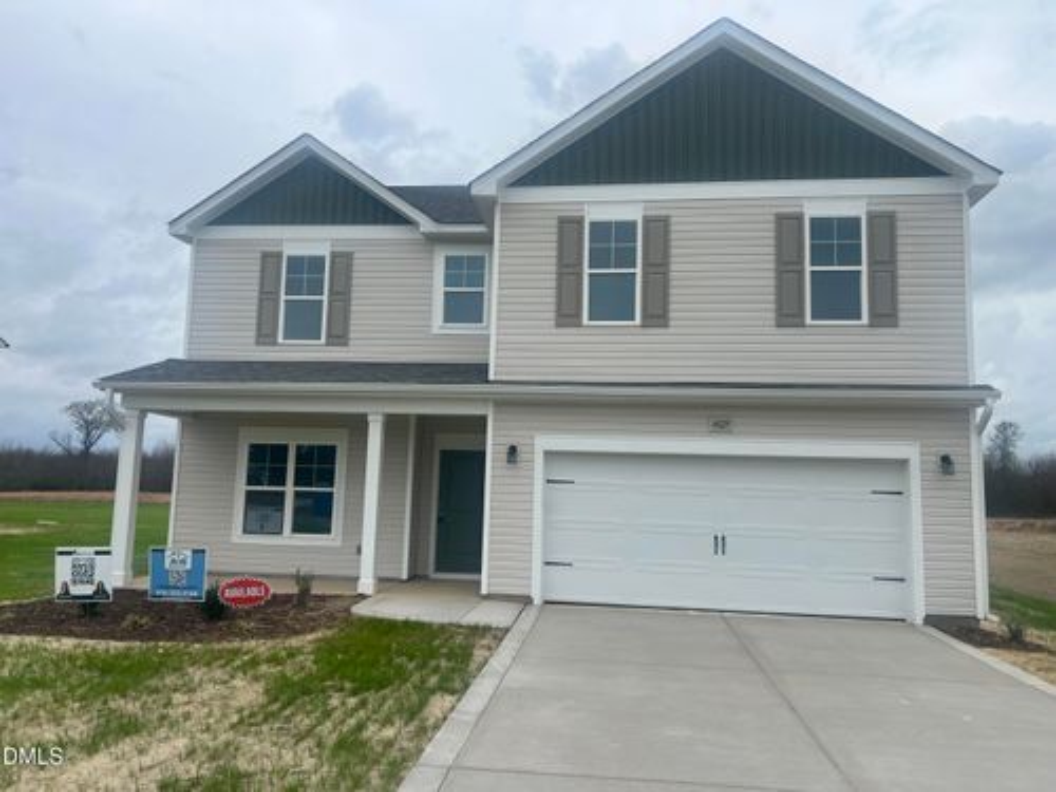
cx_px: 528
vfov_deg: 53.1
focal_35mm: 26
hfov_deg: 67.3
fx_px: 793
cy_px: 396
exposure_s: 1/3968
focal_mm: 5.7
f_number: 1.5
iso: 50
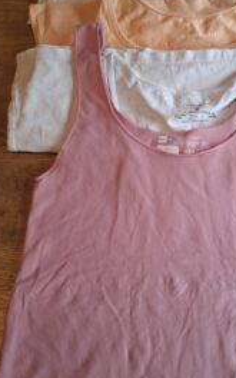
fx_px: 381
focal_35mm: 37
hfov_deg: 33.9
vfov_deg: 52.6
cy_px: 166
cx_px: 172
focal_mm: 5.54
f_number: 1.8
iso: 160
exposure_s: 1/50
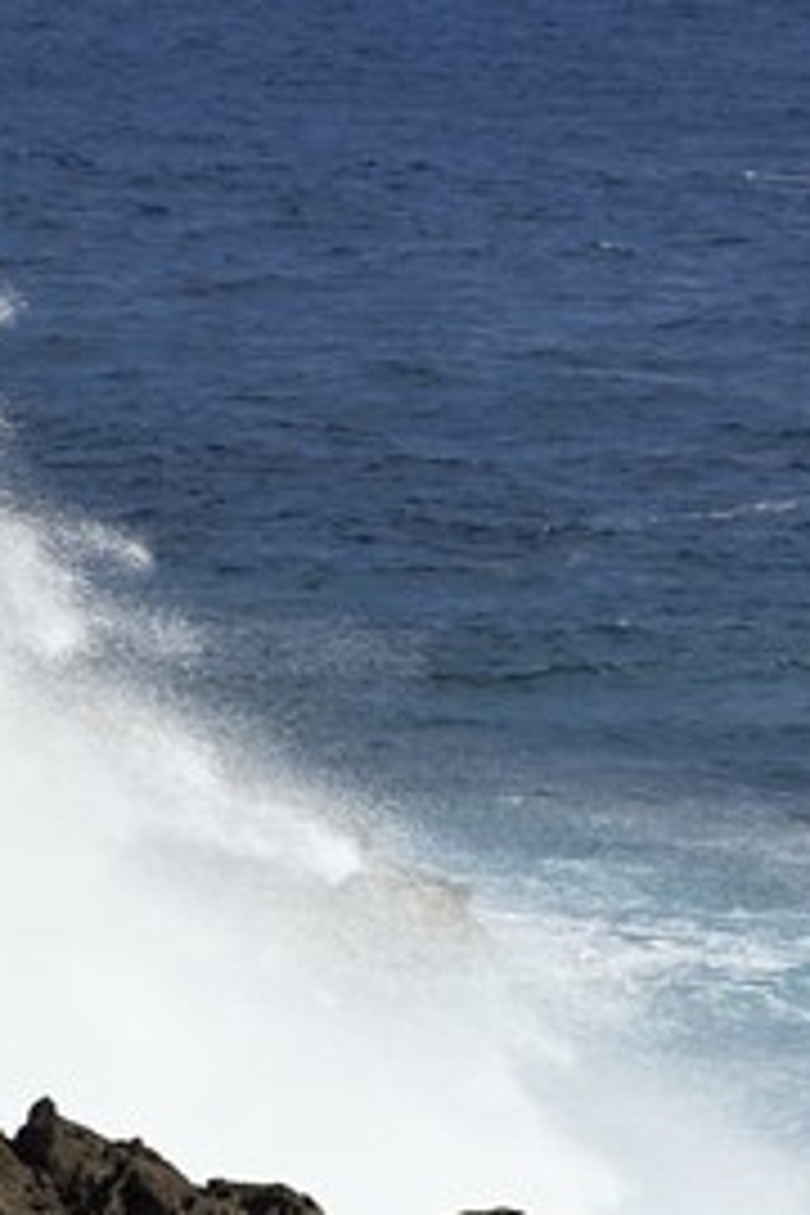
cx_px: -2367
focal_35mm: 332
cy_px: 842
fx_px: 11204
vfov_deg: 6.2
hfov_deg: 3.9
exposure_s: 1/320
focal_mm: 56
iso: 200
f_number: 11
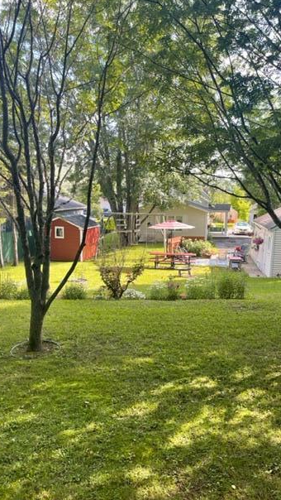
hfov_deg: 38.9
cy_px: 262
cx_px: 162
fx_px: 397
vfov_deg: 64.3
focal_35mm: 30
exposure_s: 1/209
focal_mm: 5.1
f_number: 1.6
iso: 32
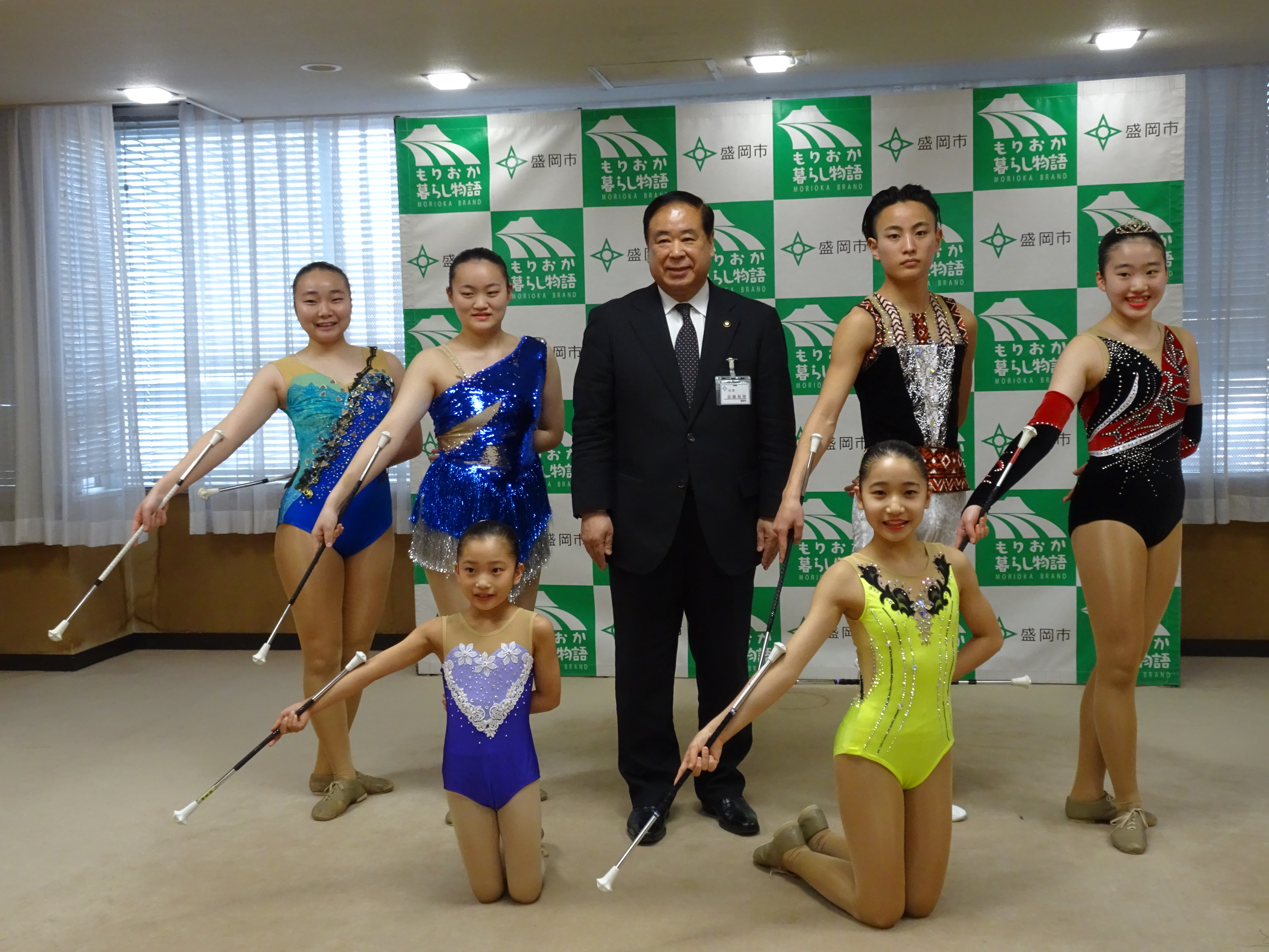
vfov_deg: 38.7
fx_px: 1356
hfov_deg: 50.1
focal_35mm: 37
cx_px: 634
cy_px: 476
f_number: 4
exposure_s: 1/40
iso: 500
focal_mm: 6.37
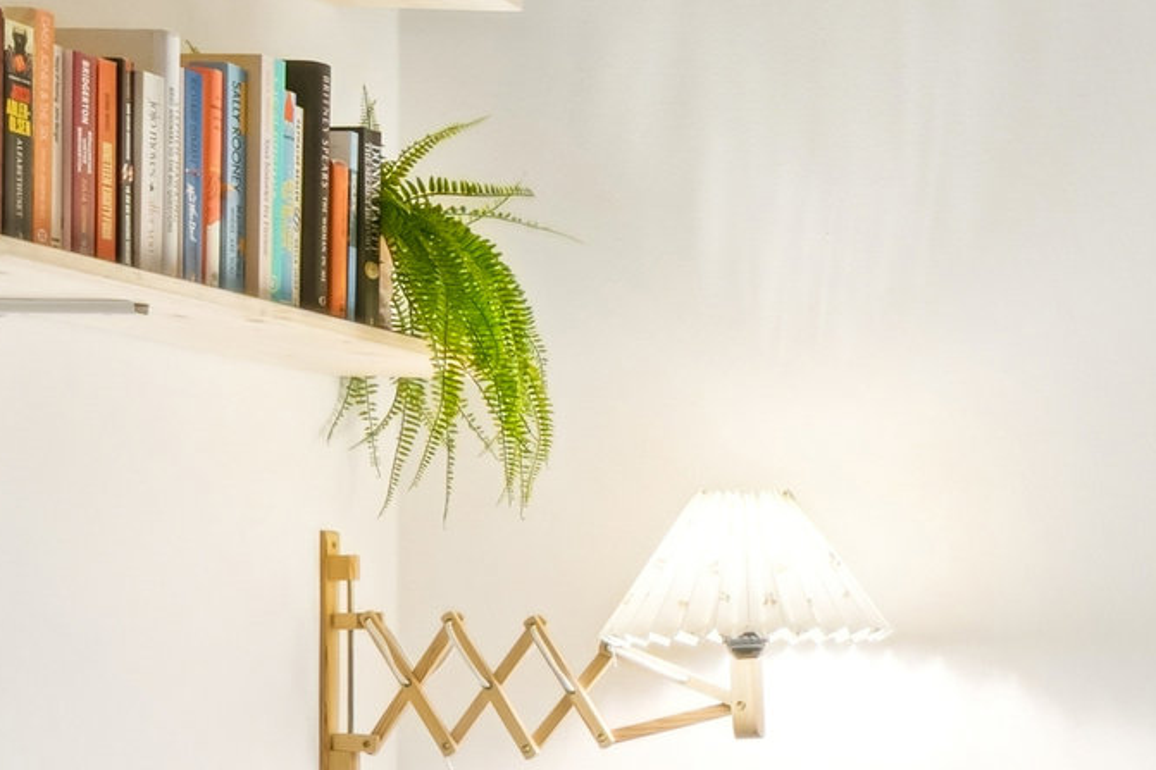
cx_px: 1883
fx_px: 2440
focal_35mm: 76
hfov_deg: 21.1
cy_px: 674
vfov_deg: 17.7
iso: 640
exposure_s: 1/4
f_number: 9
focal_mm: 17
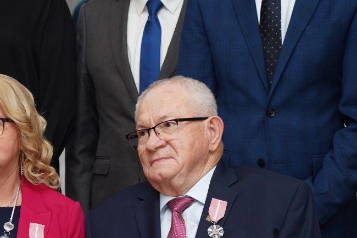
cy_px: 234
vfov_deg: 7.8
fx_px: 1746
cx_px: 64
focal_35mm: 176
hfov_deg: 11.6
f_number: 5
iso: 640
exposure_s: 1/100
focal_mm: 88
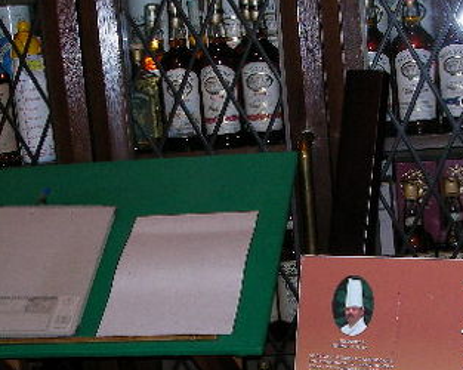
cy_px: 309
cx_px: 290
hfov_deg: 24.7
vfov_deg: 19.6
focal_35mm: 77
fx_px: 1054
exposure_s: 1/30
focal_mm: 6.3
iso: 100
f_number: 3.3
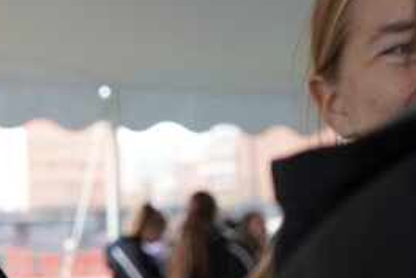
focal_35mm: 97
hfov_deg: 20.1
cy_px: 137
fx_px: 1121
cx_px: -43
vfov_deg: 14.1
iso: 500
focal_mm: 32
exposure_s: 1/160
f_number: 4
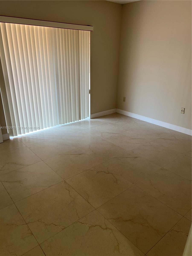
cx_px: 96
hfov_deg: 53.1
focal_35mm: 26
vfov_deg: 67.3
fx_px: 192
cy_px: 128
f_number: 1.5
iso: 125
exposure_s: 1/120
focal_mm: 5.7
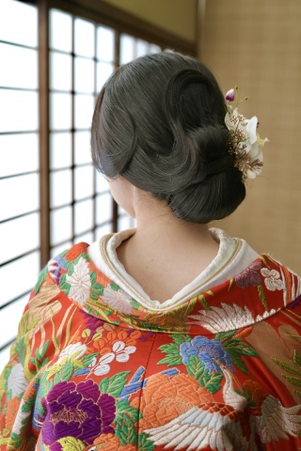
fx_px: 627
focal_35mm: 50
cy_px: 226
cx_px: 150
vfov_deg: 39.6
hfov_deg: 27.0
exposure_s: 1/125
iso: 400
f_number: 3.2
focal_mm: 50
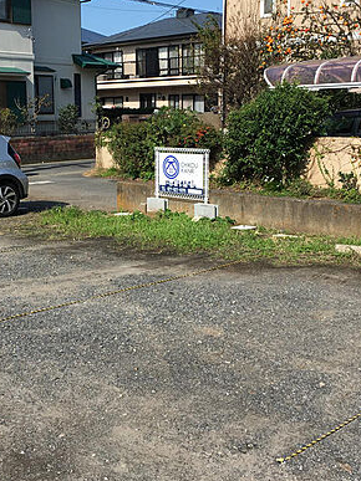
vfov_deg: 39.6
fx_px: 668
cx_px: 131
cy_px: 215
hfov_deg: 30.1
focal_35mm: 48
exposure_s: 1/1425
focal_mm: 4.15
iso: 25
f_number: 2.2
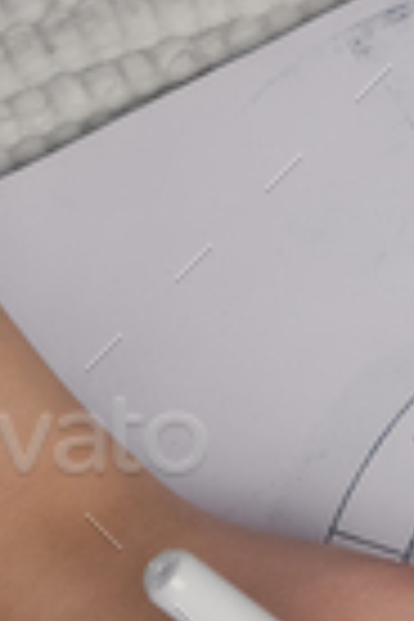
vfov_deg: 3.9
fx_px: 9211
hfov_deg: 2.6
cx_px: 666
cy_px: 407
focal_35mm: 534
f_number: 4
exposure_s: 1/60
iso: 500
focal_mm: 55
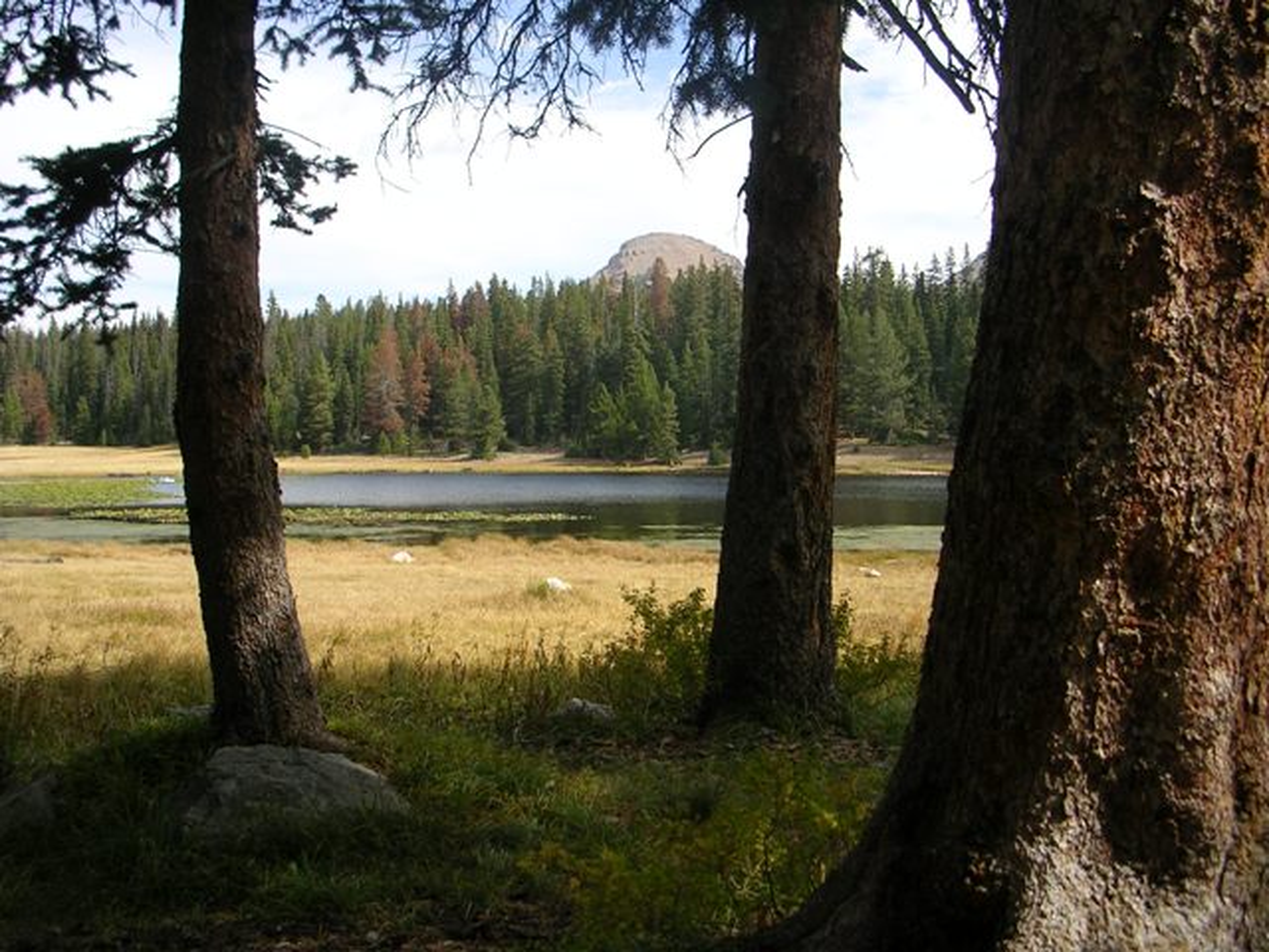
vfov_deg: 37.7
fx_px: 1393
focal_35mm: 38
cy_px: 476
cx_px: 634
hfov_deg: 49.0
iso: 50
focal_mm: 5.8
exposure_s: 1/540
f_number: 2.8
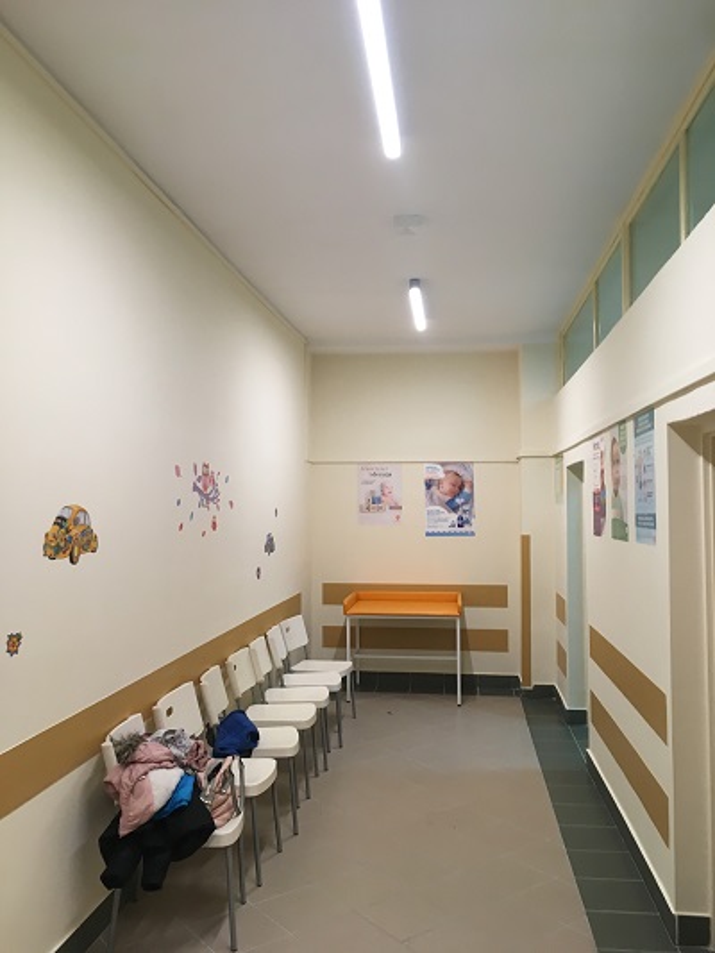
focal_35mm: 29
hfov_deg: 48.2
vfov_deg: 61.6
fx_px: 798
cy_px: 476
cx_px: 358
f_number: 2.2
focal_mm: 4.15
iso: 64
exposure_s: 1/33
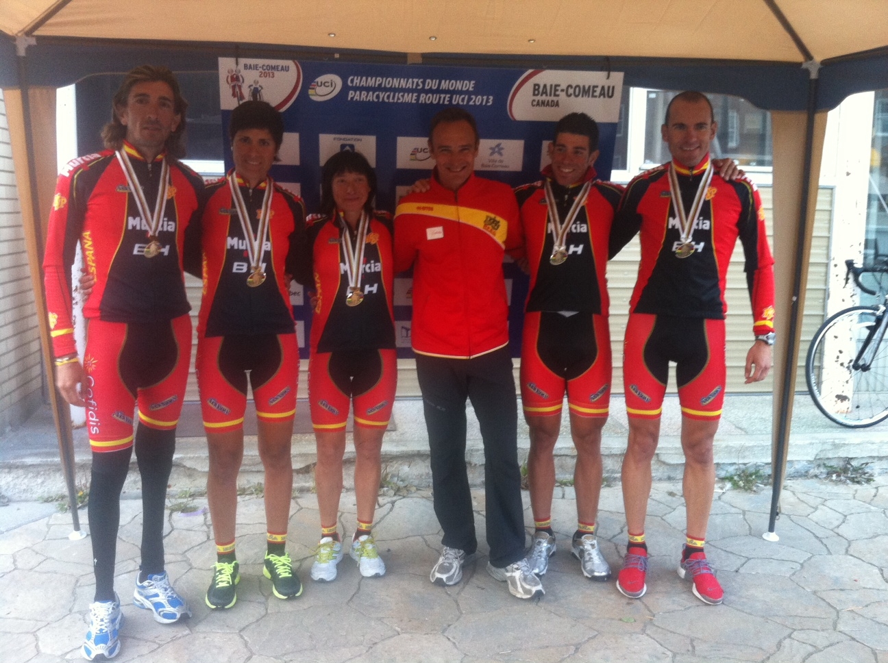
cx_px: 444
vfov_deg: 40.6
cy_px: 332
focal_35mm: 35
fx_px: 897
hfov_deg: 52.7
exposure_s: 1/15
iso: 125
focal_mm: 3.85
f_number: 2.8
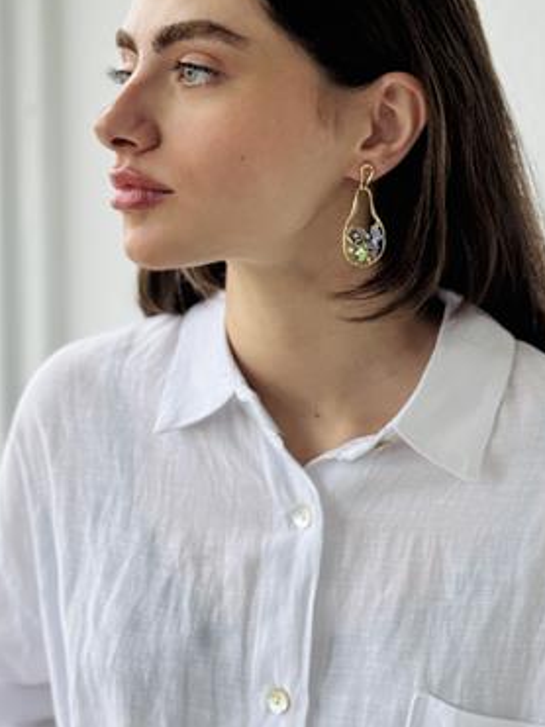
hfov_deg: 21.3
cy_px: 218
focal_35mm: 69
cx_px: 320
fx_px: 1449
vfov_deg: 27.9
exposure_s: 1/91
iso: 100
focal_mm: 6.76
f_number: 1.78
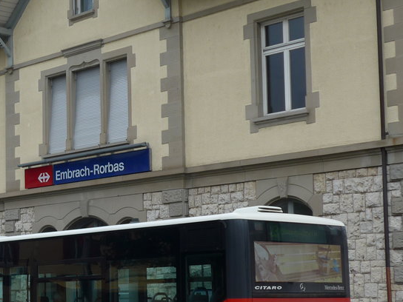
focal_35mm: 86
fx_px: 1001
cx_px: -1
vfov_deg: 17.1
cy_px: 214
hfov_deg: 21.9
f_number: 2.8
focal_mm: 8
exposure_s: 1/400
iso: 80
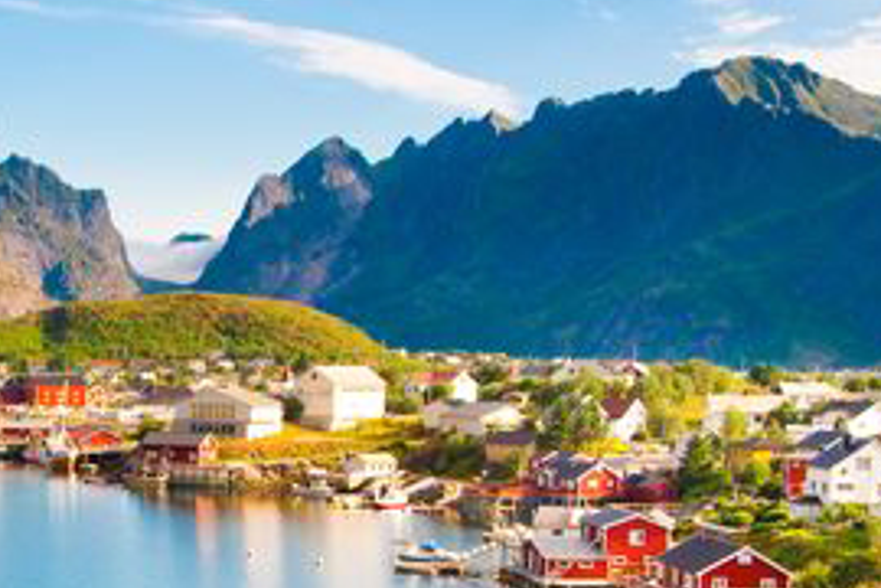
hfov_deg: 23.8
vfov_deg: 16.9
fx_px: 1958
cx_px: -78
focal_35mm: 80
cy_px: 495
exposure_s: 1/200
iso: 100
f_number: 9
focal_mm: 24
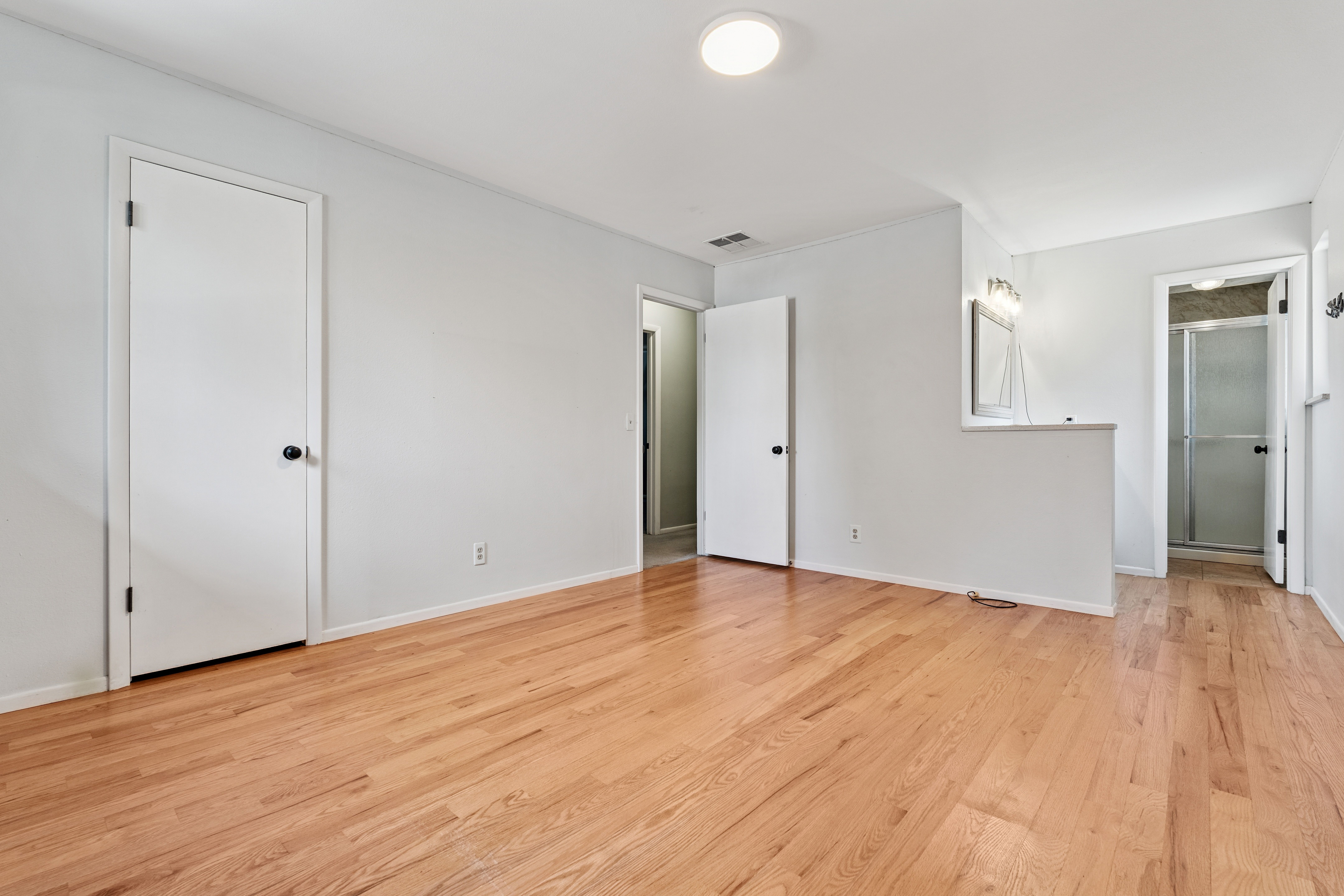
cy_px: 448
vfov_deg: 73.7
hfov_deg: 96.7
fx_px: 597
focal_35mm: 16
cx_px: 672
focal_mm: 16
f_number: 8
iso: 400
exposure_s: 1/15
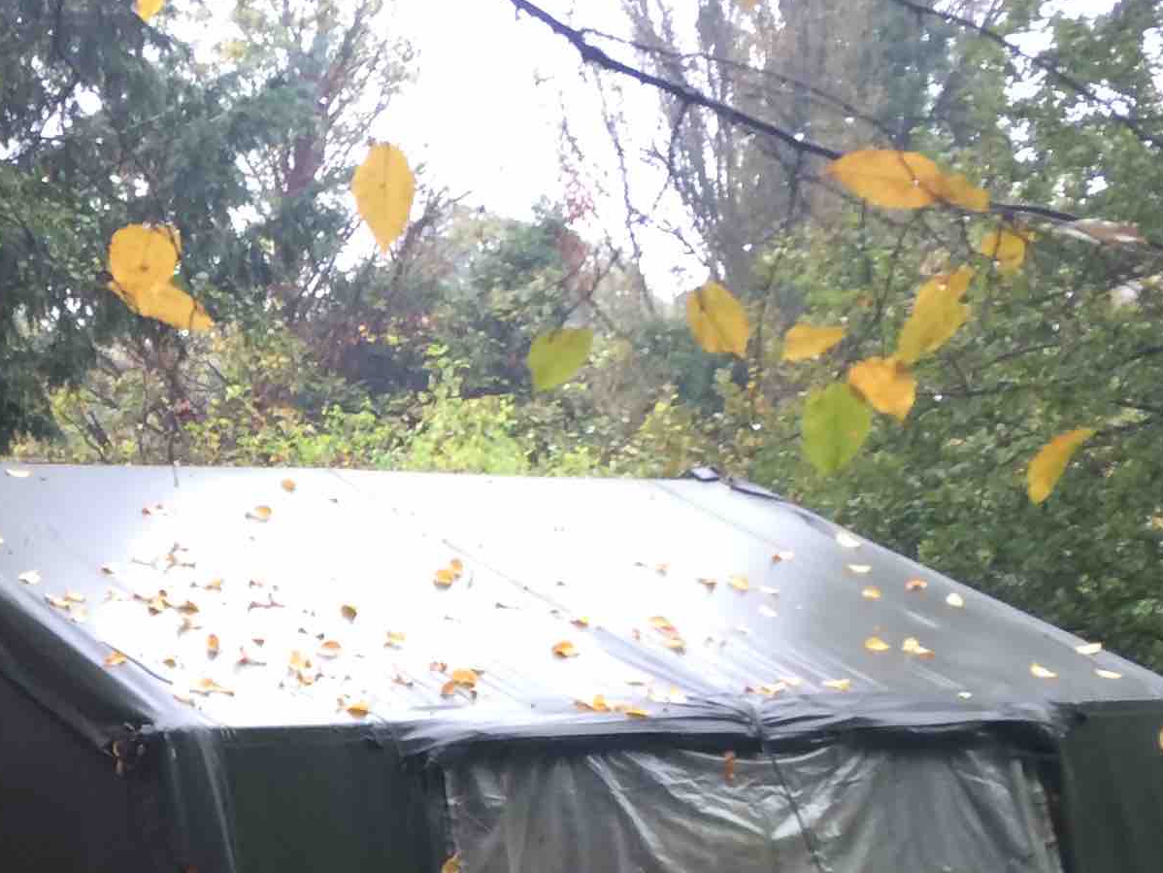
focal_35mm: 79
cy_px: 889
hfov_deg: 23.4
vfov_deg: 18.2
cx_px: -59
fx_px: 2655
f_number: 2.2
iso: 40
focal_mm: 4.15
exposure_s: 1/33
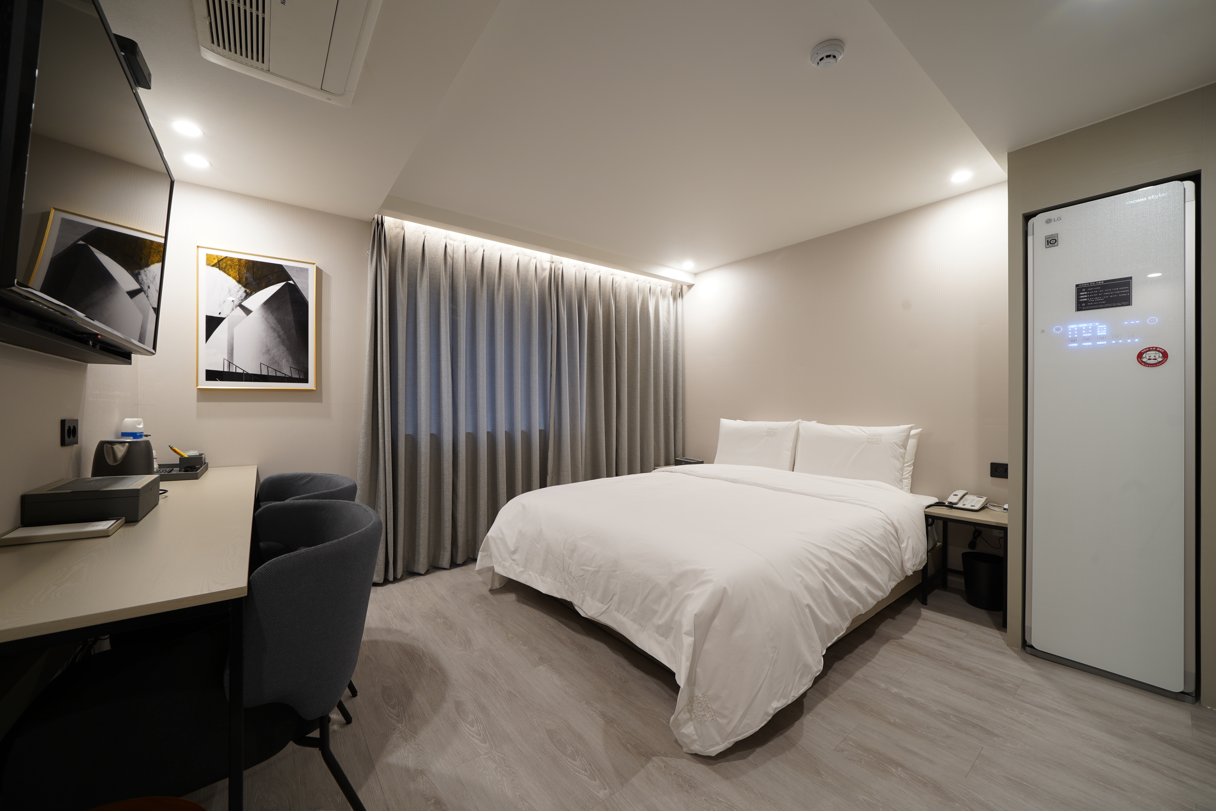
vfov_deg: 85.4
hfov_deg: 108.3
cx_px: 608
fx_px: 439
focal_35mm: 13
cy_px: 406
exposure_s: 1
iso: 100
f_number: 9
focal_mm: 13
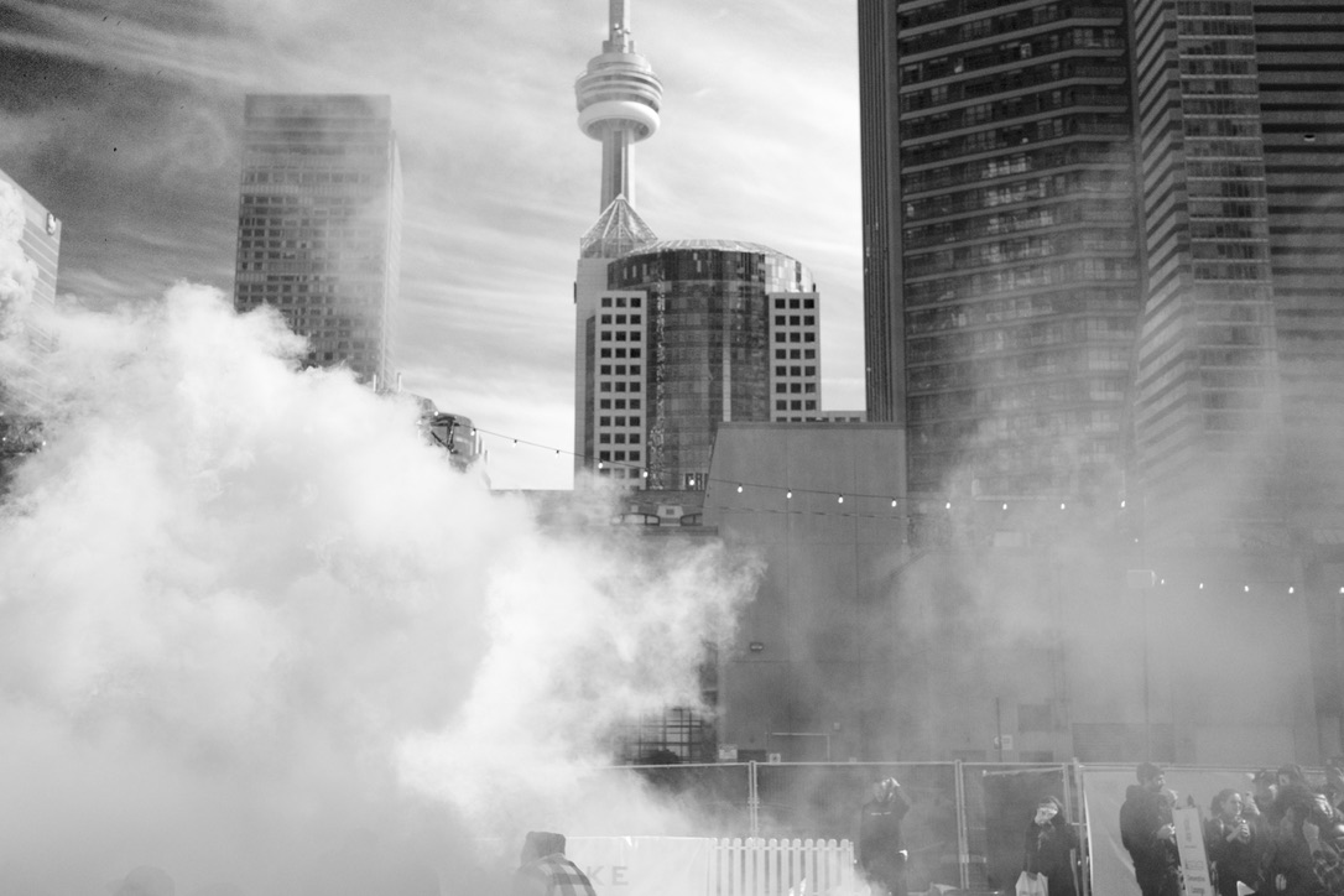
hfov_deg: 48.5
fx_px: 1493
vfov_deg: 33.4
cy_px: 448
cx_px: 672
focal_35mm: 40
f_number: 5
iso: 200
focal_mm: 26
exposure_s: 1/400
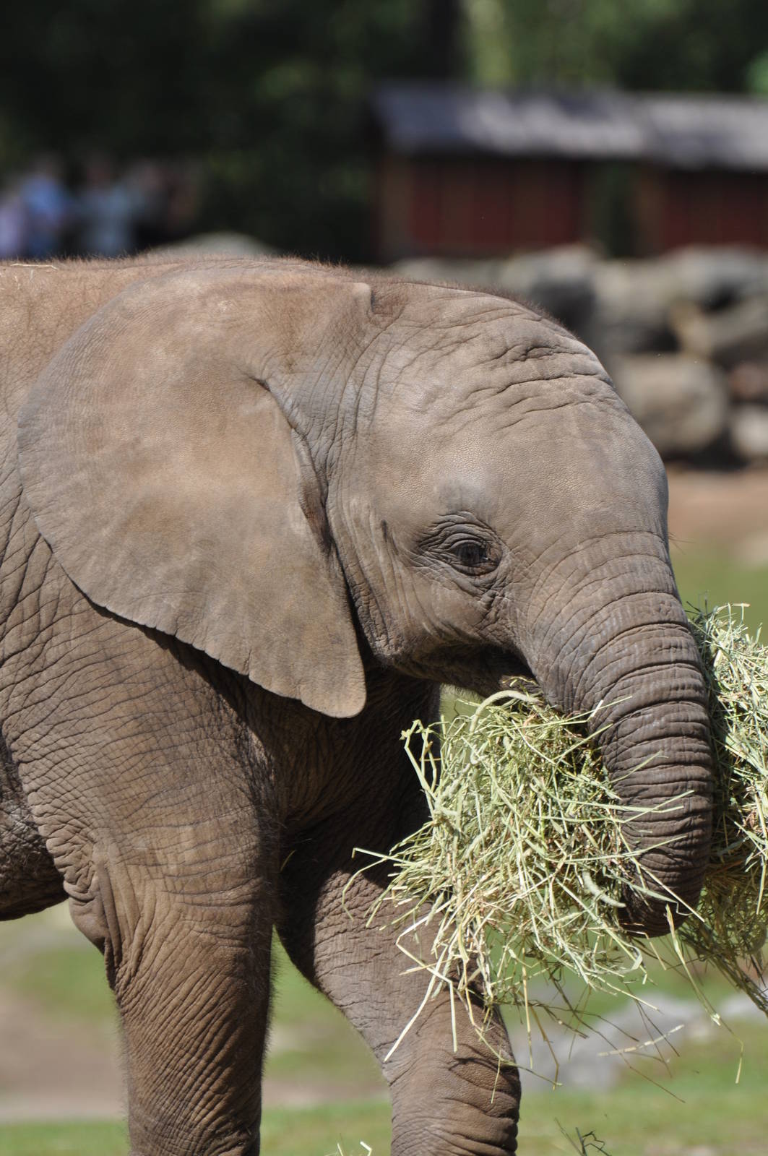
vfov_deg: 4.6
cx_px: 384
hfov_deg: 3.0
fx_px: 14433
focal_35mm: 450
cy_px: 578
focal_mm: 300
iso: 200
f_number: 5.6
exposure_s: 1/500
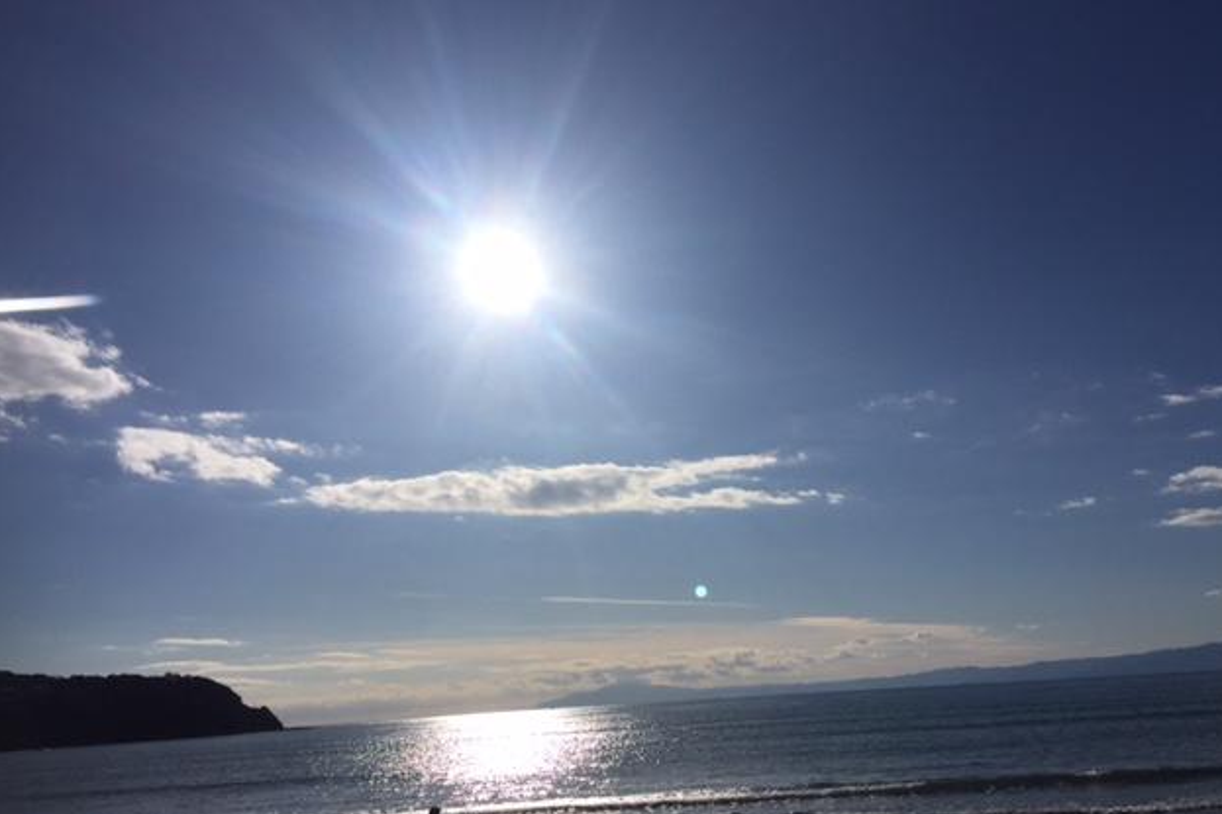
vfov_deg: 42.3
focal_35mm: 31
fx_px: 1052
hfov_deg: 60.3
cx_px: 620
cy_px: 437
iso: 32
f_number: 2.2
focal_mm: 4.2
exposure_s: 1/20000
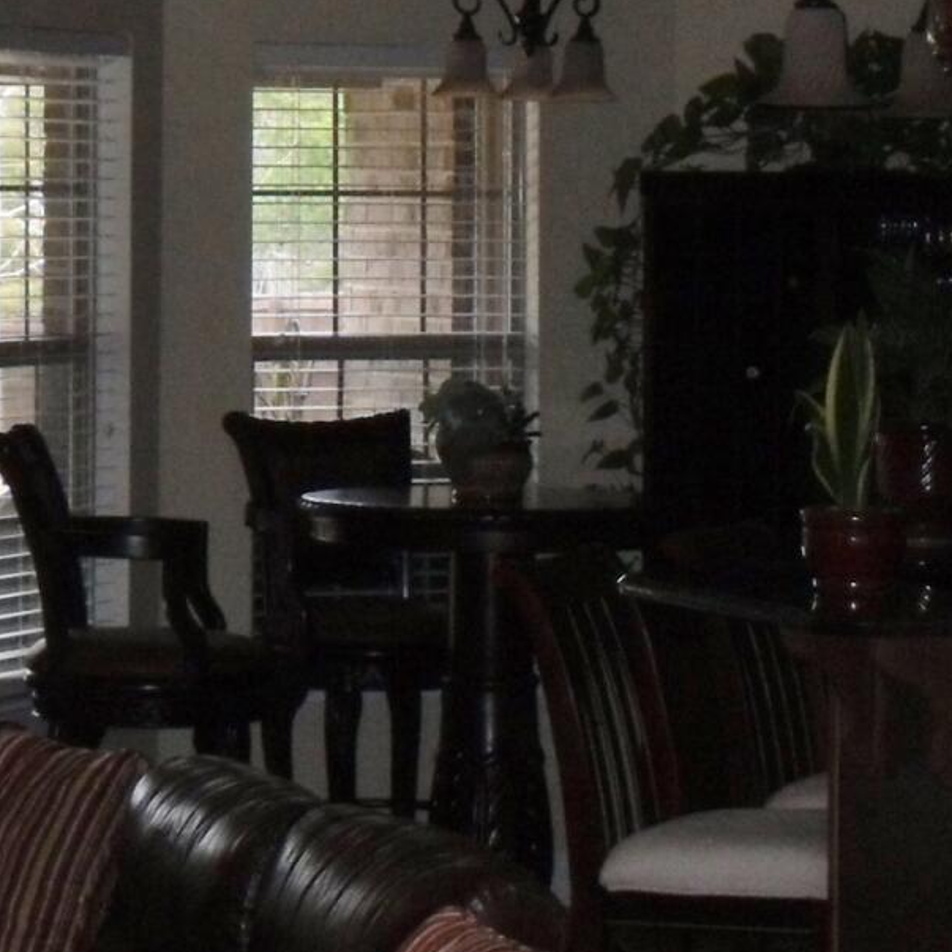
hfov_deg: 8.8
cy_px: 403
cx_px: 546
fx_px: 6161
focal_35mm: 198
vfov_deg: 8.8
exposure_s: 1/45
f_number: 3.5
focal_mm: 6.3
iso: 200
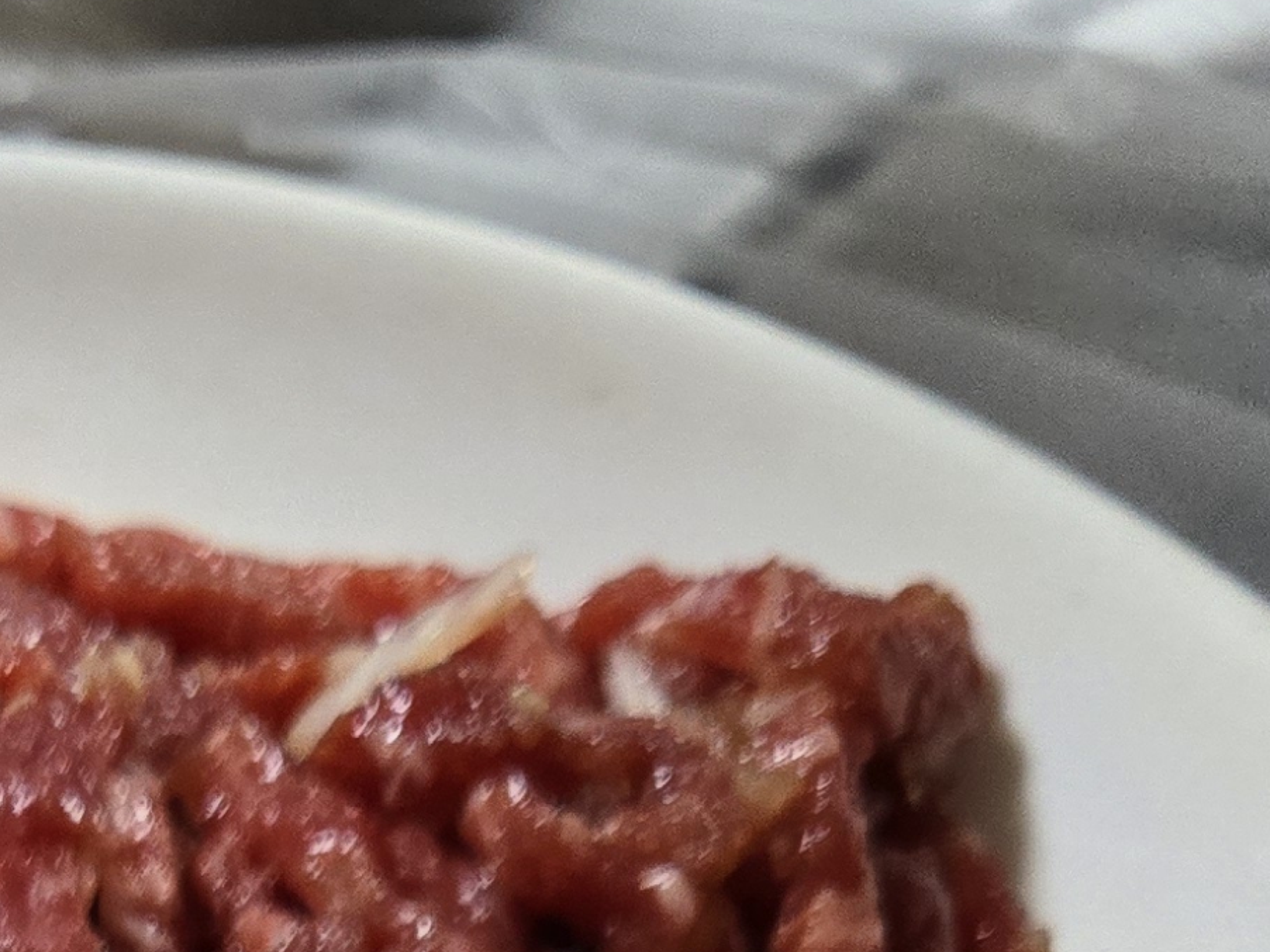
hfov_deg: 18.5
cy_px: 2069
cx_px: -138
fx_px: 3741
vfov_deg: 12.3
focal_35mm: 102
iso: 400
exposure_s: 1/120
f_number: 1.8
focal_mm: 5.4
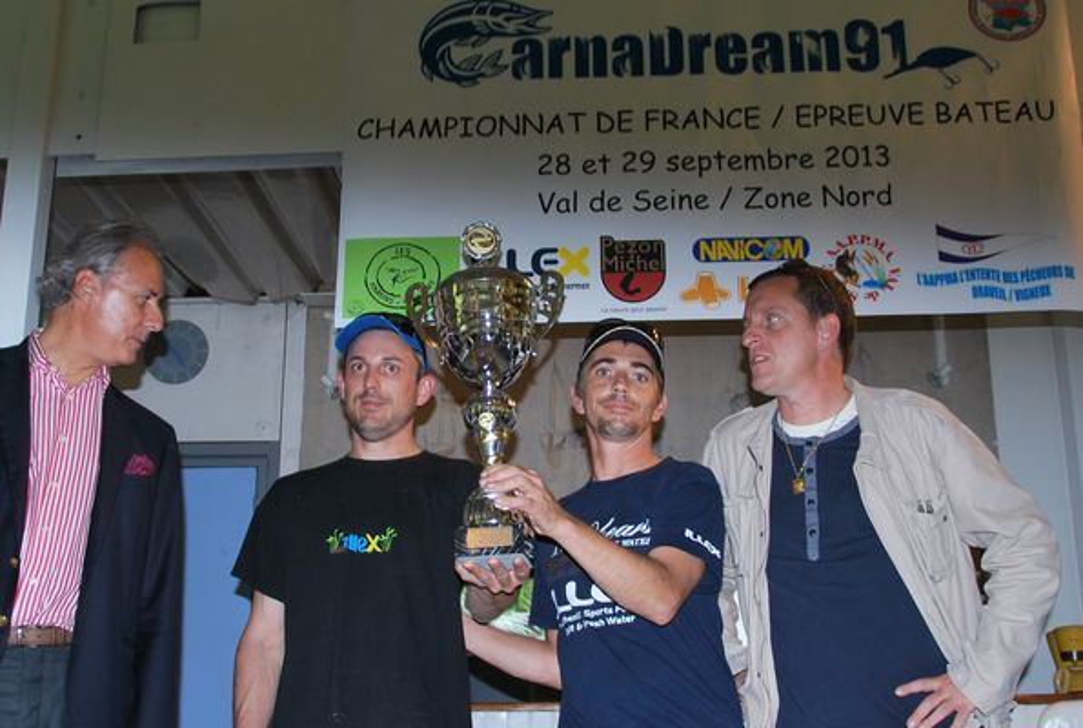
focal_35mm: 27
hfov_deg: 67.2
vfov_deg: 48.2
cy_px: 364
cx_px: 542
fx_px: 814
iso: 200
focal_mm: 18
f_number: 3.5
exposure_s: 1/60
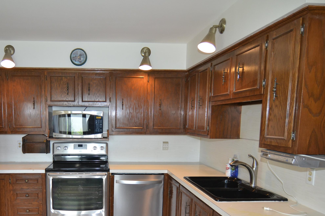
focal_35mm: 28
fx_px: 253
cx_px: 113
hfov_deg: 64.1
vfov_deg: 45.1
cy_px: 157
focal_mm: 12
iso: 400
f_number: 4.5
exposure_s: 1/80
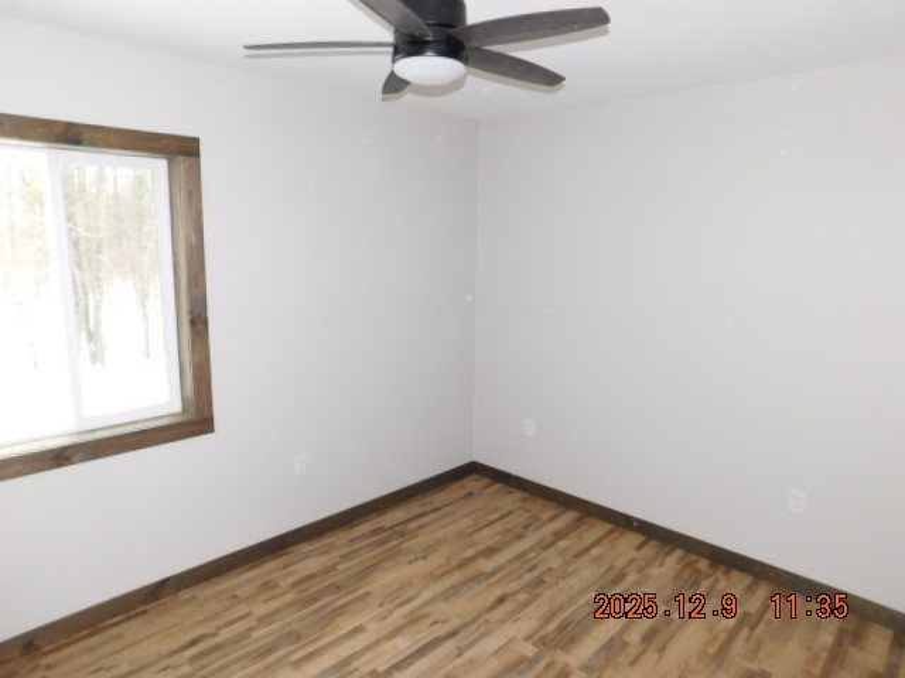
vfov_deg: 58.9
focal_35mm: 23
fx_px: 601
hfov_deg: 73.9
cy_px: 339
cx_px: 452
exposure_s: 1/30
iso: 200
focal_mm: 4
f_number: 3
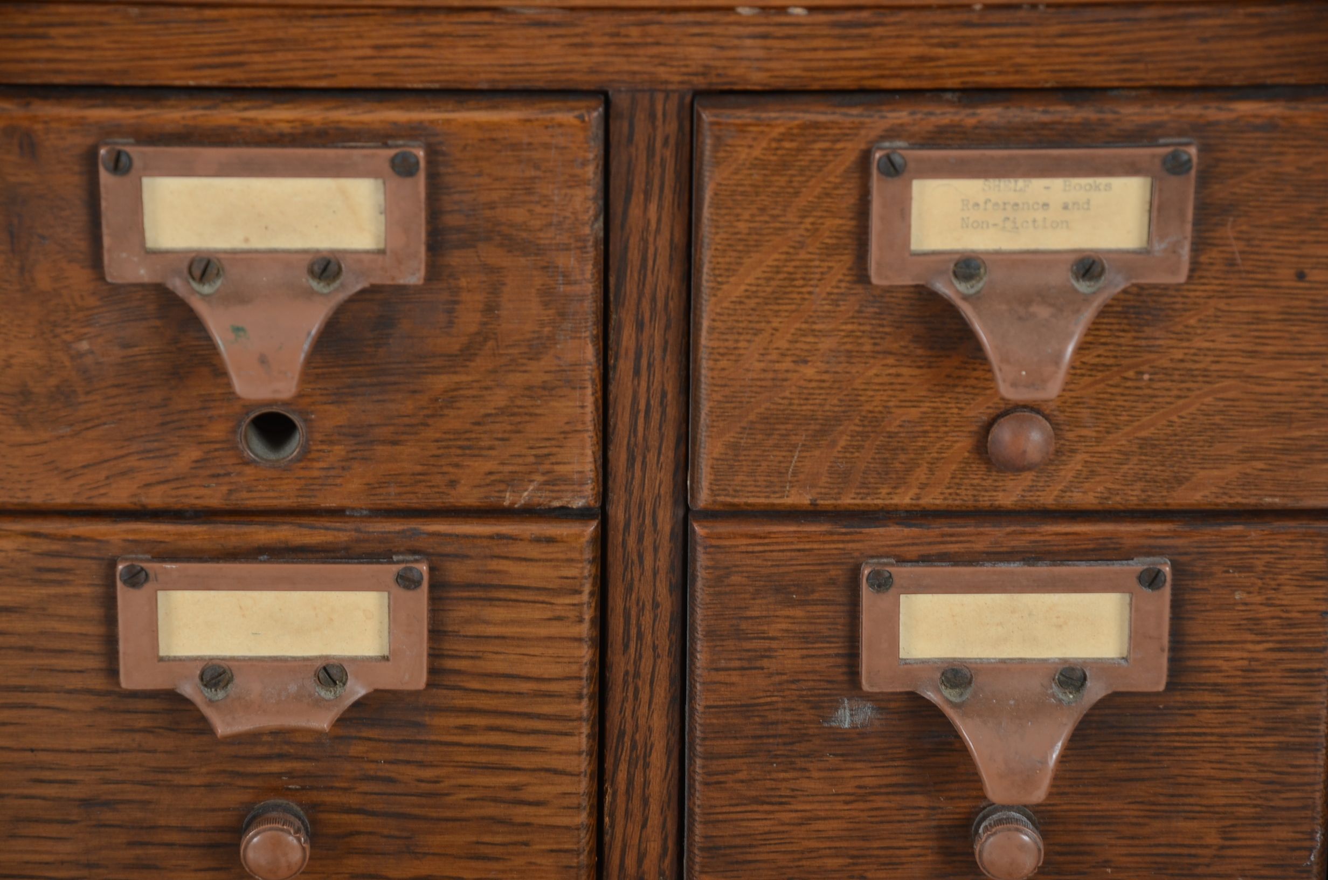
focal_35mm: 158
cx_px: 664
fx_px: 5798
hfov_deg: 13.1
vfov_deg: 8.7
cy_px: 440
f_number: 7.1
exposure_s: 1/60
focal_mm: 105
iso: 160
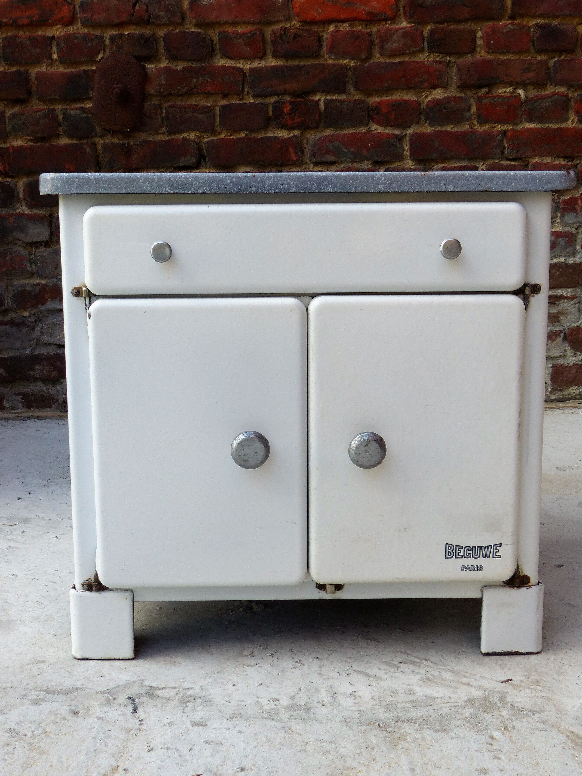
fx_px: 1098
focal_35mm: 49
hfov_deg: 29.7
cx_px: 291
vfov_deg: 38.9
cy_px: 388
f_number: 4
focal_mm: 8.4
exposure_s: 1/200
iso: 100
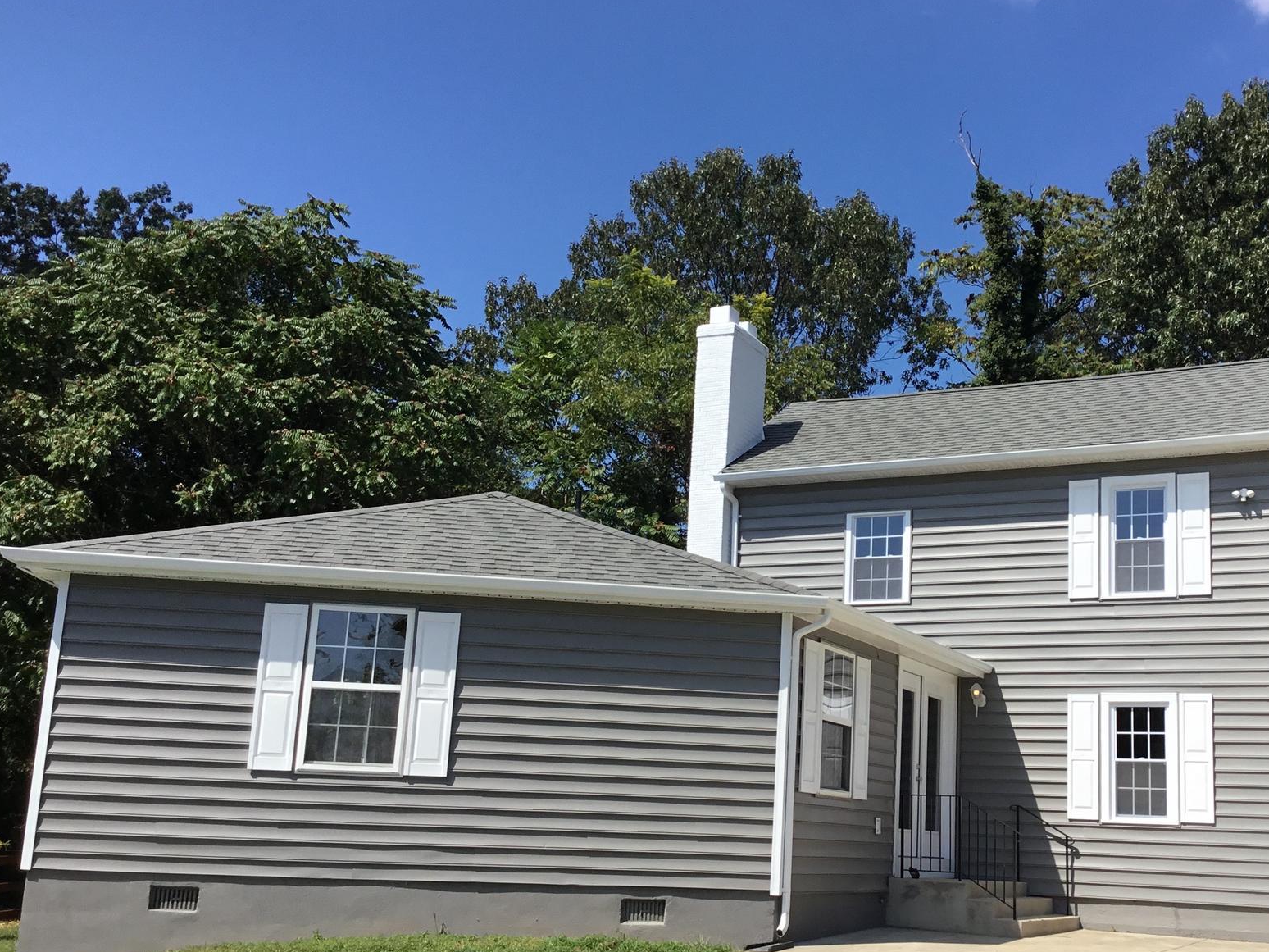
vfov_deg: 35.1
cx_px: 808
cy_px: 544
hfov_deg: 45.3
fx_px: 1503
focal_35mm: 41
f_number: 2.4
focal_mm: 3.3
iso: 25
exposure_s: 1/1431
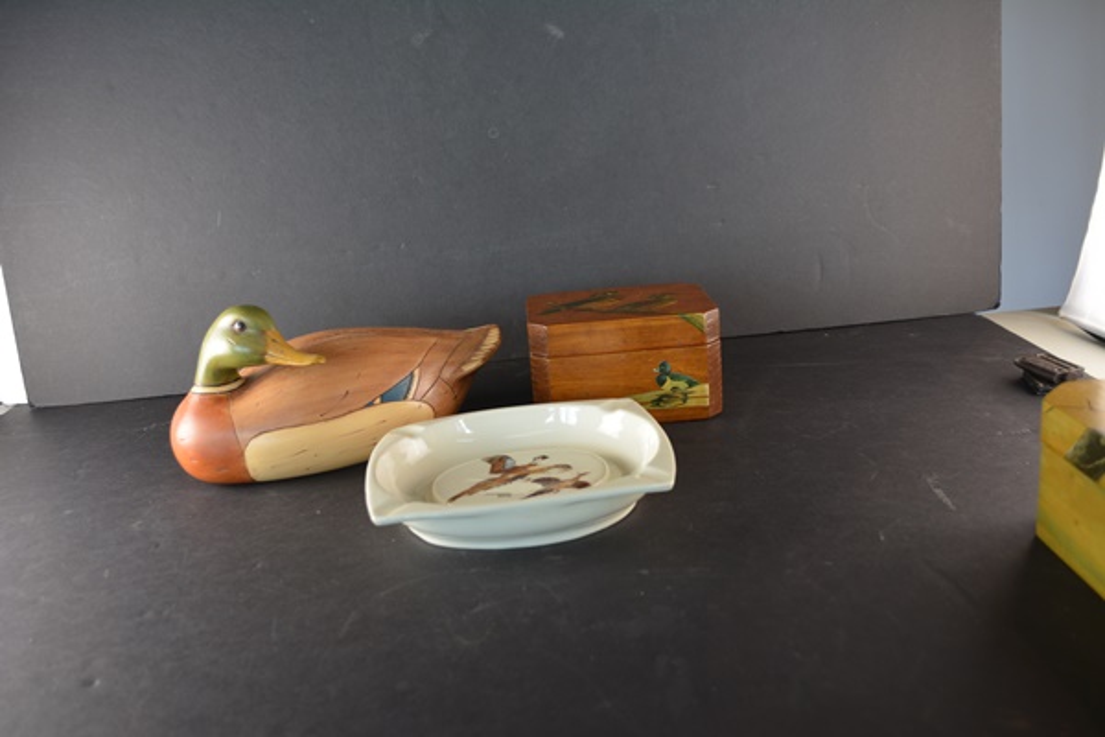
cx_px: 552
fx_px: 1013
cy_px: 368
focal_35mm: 33
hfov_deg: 57.2
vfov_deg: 40.0
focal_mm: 22
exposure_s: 1/60
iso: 400
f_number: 4
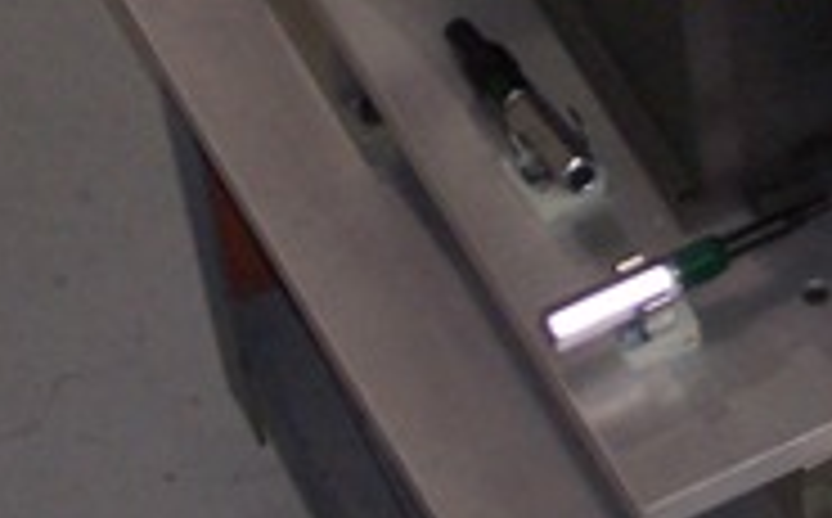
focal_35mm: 375
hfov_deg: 5.6
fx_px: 8490
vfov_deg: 3.5
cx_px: 1277
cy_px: -50
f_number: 4.6
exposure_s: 1/90
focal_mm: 16.8
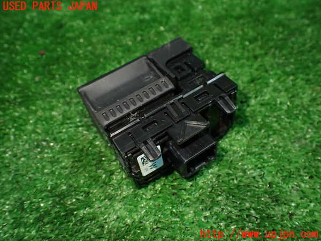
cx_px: 160
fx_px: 278
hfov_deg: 60.0
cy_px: 120
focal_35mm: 30
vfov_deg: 46.8
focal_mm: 5.4
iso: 640
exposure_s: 1/125
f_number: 2.3
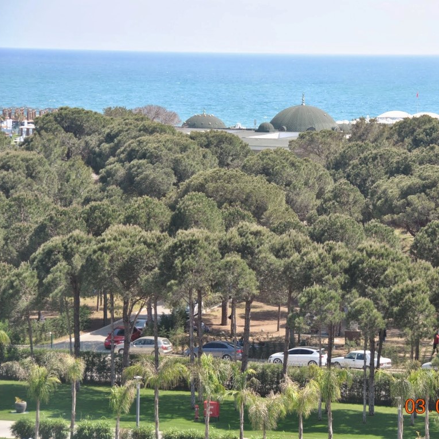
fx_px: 2195
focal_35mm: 153
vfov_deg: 11.4
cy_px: 220
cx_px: 302
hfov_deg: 11.4
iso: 200
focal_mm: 80
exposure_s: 1/500
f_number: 5.6
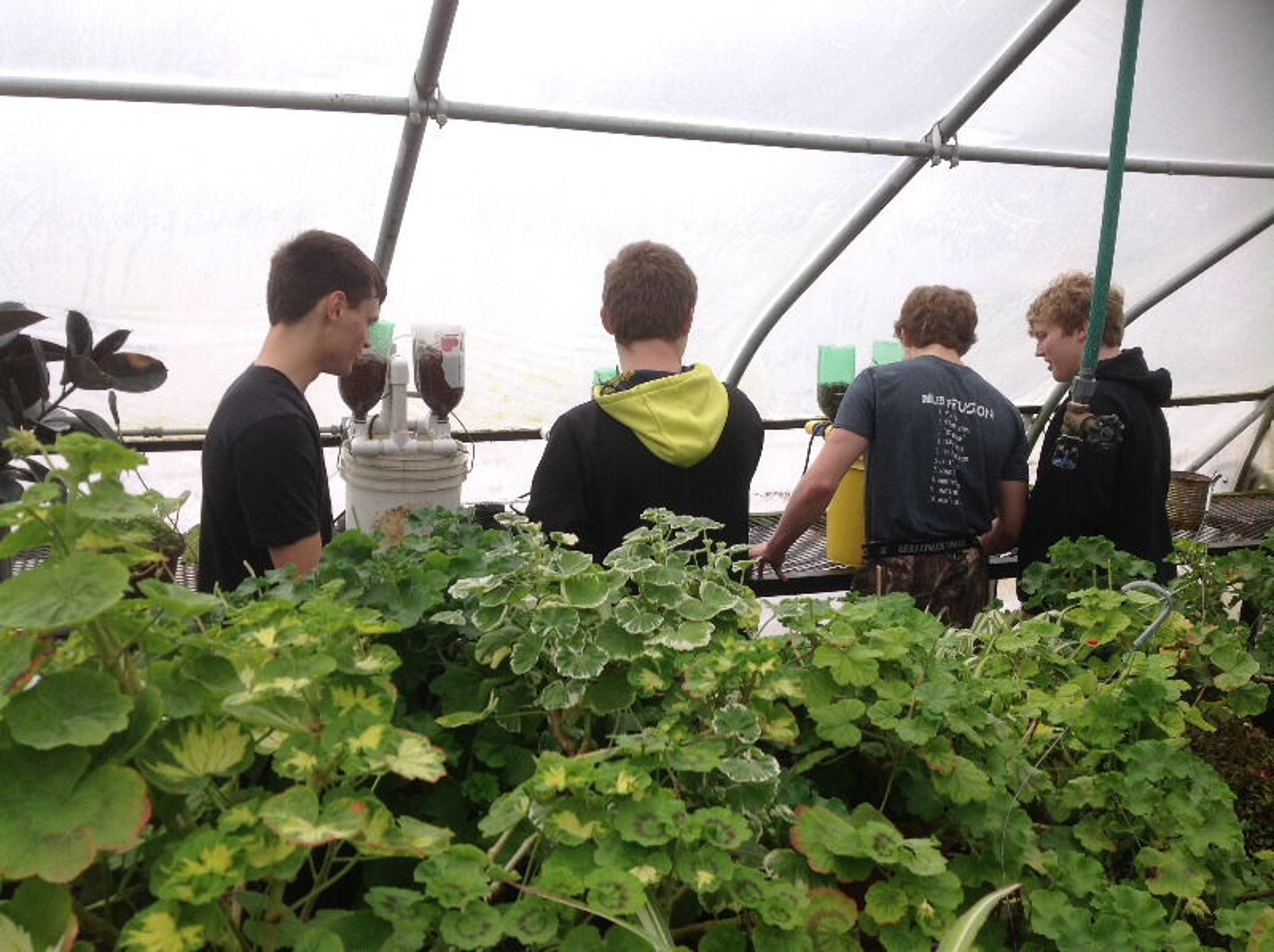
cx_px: 637
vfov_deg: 40.6
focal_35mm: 35
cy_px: 476
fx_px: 1287
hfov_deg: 52.7
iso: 50
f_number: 2.4
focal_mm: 4.28
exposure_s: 1/420
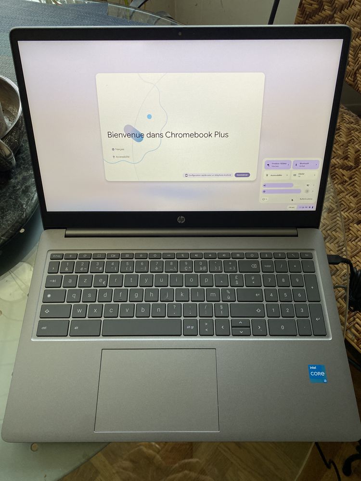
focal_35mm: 26
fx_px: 362
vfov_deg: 67.3
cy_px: 240
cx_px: 180
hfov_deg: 53.1
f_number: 1.8
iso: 100
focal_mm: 4.25
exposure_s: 1/121
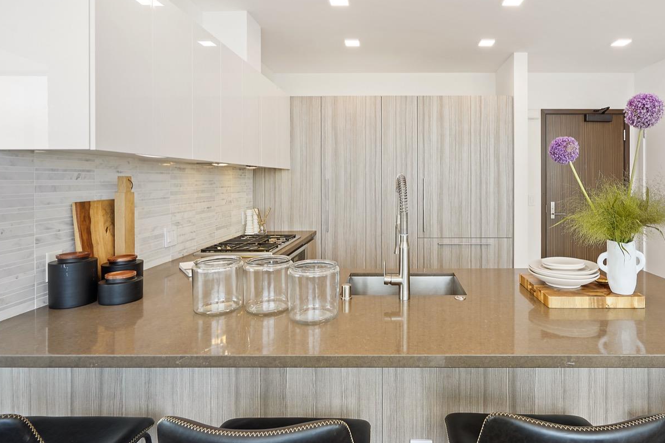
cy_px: 173
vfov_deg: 61.3
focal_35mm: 20
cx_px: 400
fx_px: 369
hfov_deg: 82.9
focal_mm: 16
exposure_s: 1/3
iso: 100
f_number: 8
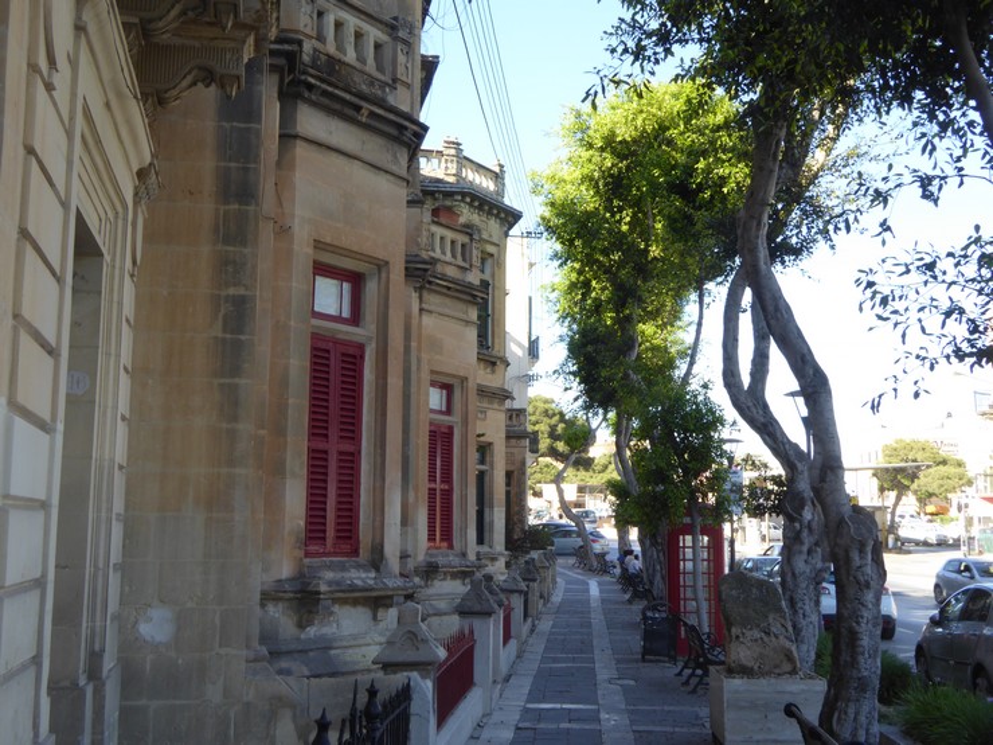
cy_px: 372
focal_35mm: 44
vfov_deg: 32.9
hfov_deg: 43.0
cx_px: 496
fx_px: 1262
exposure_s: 1/60
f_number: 7.1
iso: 125
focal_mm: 7.8
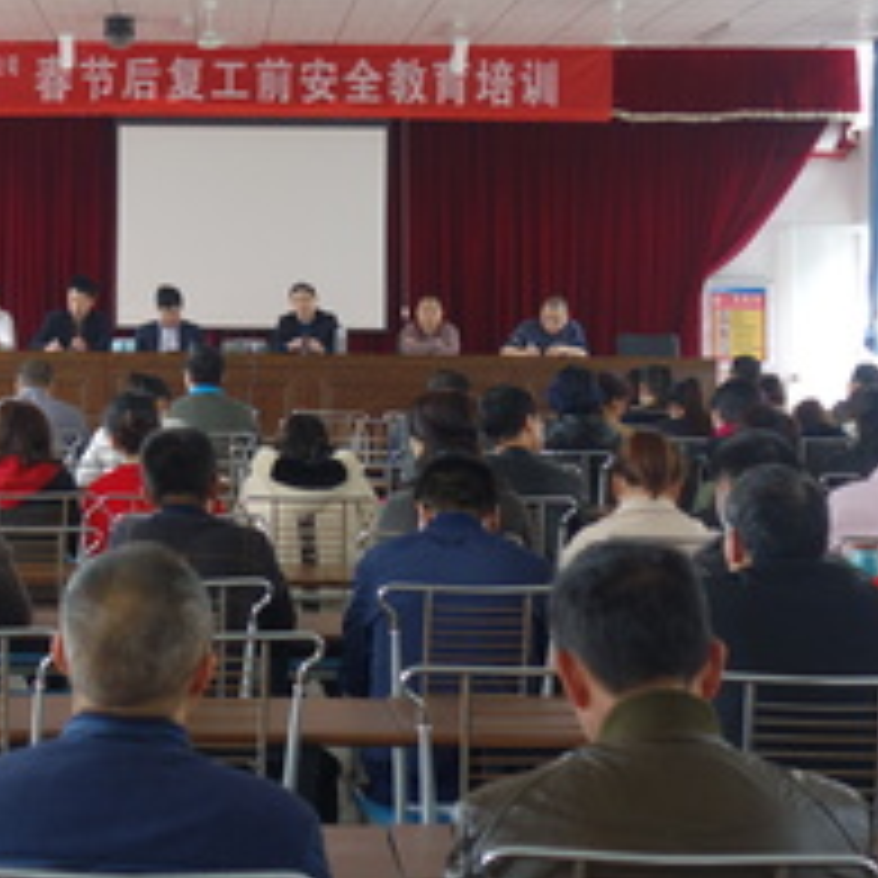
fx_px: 2497
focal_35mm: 87
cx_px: 171
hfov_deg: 19.7
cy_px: 232
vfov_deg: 19.8
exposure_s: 1/50
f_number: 2.8
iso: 200
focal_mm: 14.93
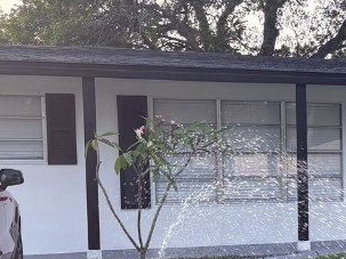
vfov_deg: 16.6
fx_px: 879
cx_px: 517
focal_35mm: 88
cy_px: 210
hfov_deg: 19.4
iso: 64
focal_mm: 5.96
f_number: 1.6
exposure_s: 1/222
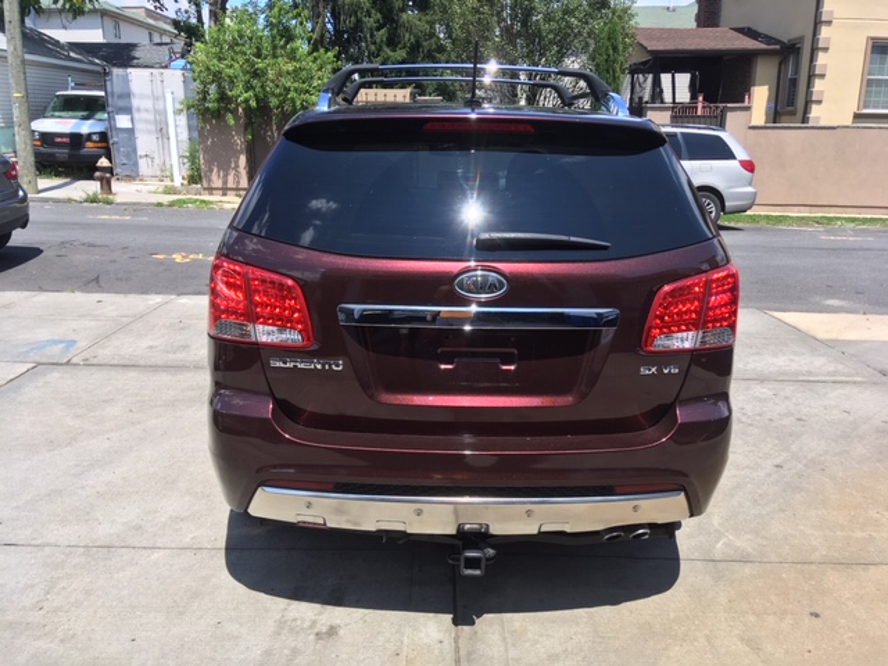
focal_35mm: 29
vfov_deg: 48.2
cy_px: 333
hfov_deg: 61.7
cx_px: 444
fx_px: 744
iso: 25
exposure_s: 1/1068
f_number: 2.2
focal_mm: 4.15
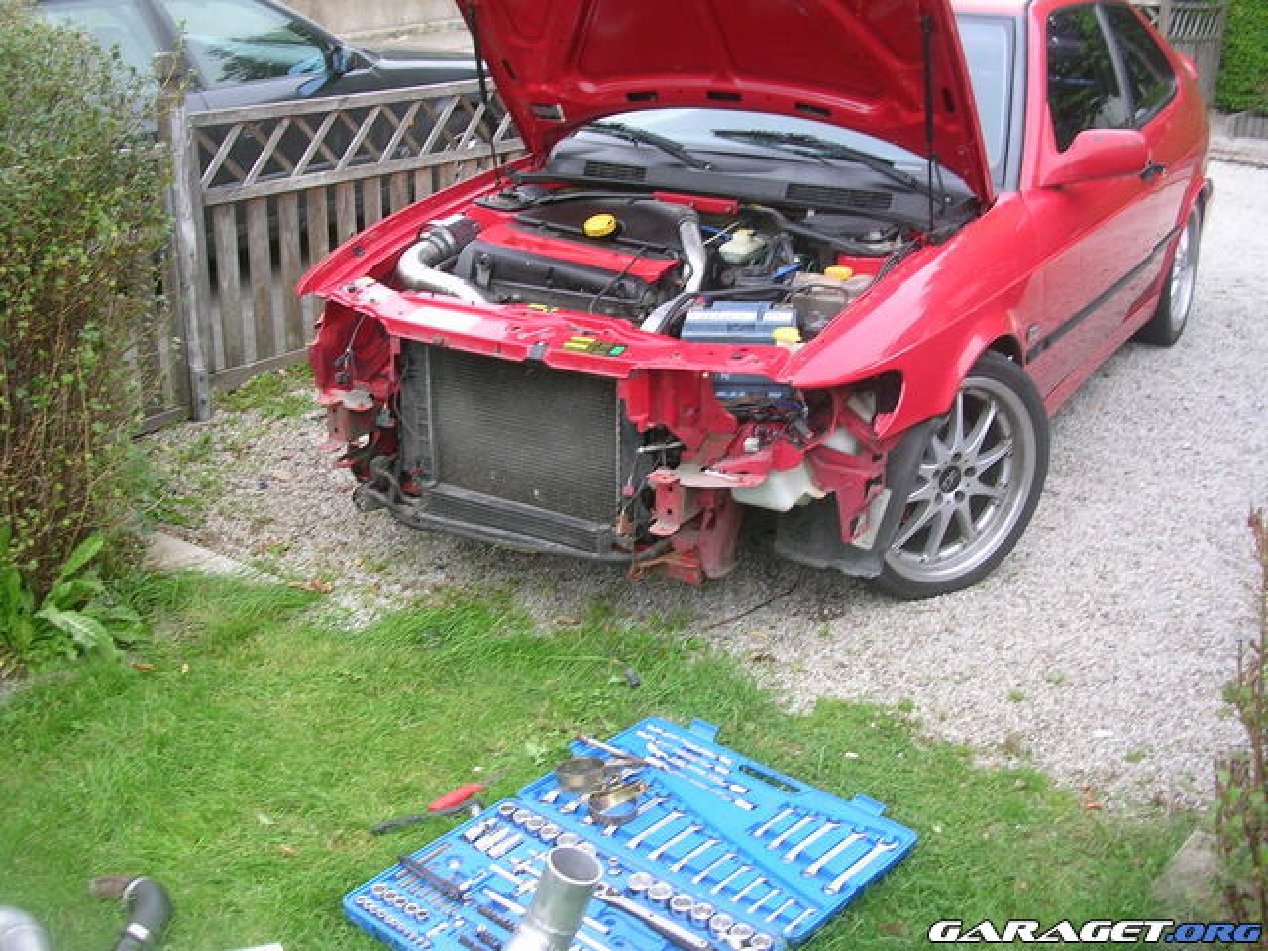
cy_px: 476
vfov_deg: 37.7
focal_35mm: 38
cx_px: 634
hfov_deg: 49.0
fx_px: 1392
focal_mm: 5.8
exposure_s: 1/89.8
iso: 50
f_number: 2.8
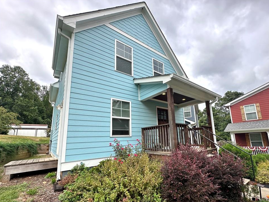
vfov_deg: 81.6
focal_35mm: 15
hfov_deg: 98.1
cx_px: 142
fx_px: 117
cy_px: 107
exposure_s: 1/449
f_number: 2.2
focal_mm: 2.22
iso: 40
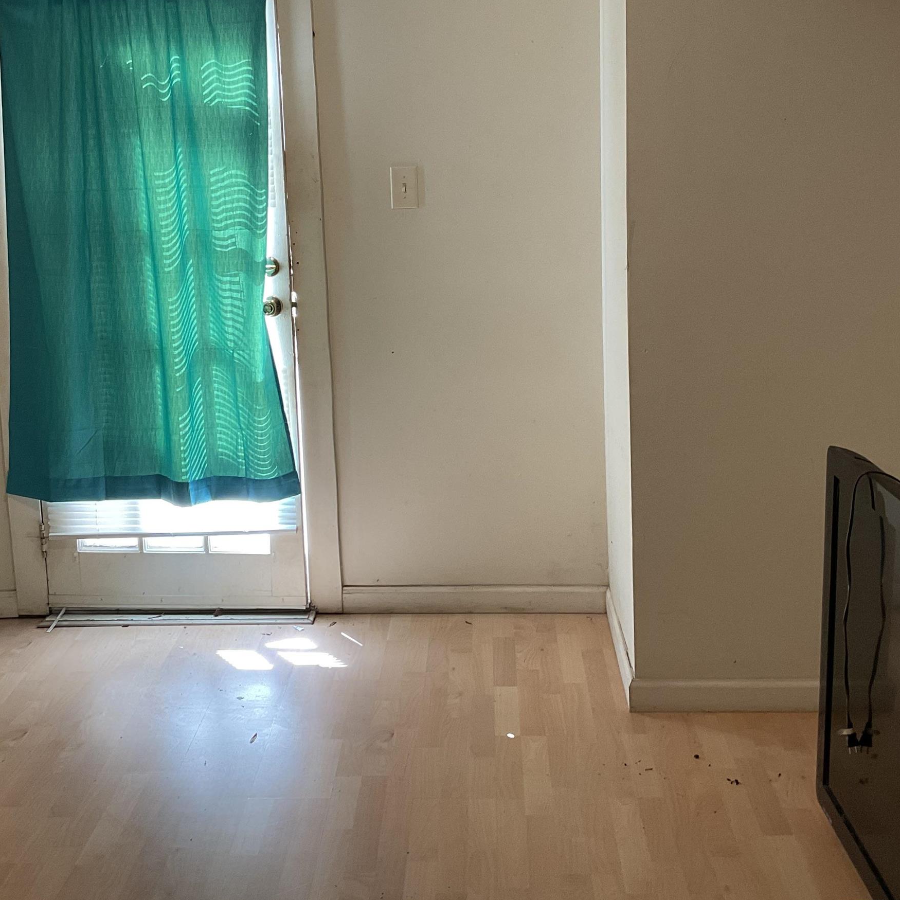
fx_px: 1324
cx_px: 444
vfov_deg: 37.5
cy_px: 376
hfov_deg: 37.6
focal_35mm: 45
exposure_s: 1/60
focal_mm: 3
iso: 80
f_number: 1.8
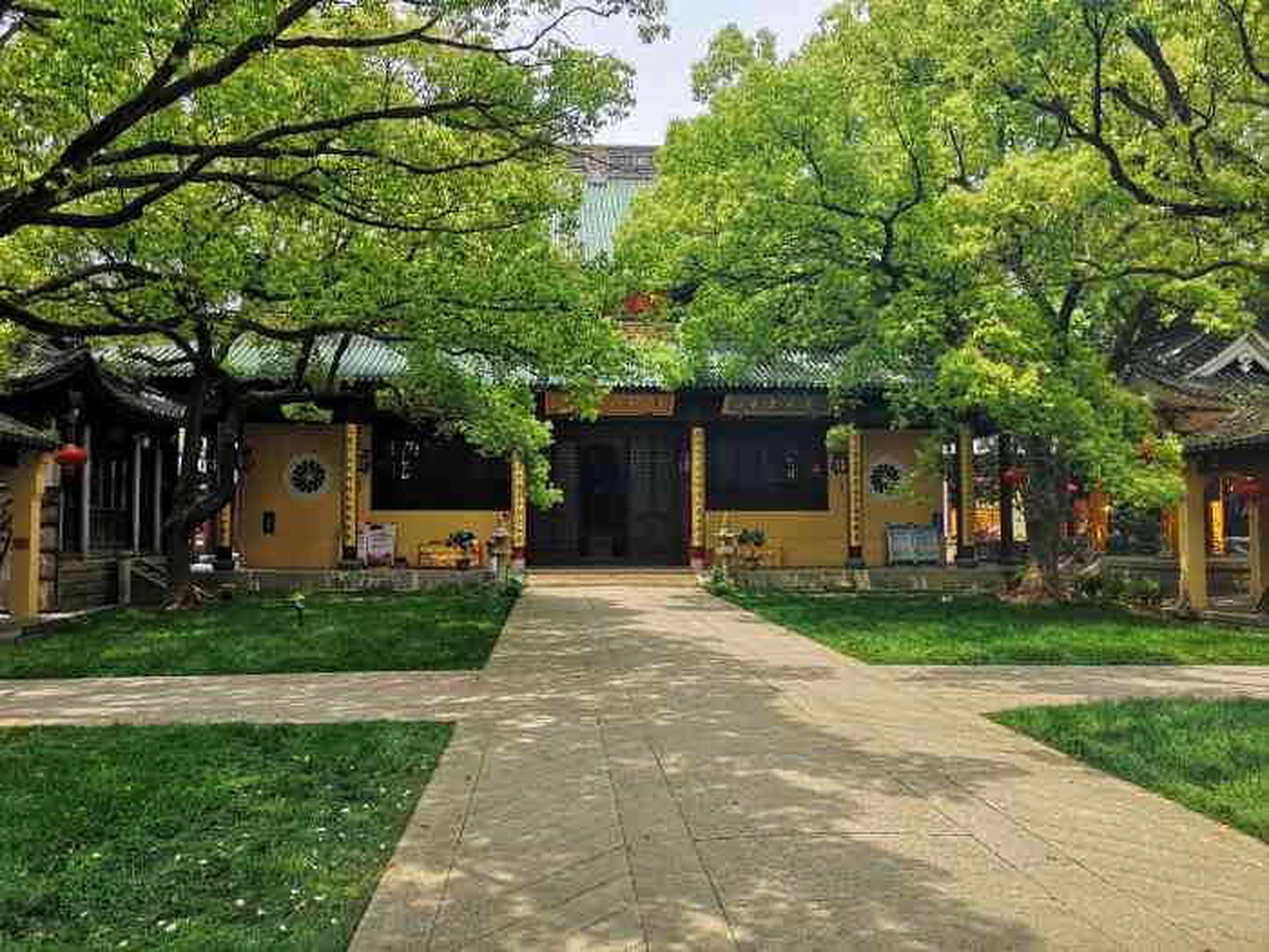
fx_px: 990
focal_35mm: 27
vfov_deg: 51.4
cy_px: 476
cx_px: 634
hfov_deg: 65.3
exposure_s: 1/1250
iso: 50
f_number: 1.8
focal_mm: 3.95
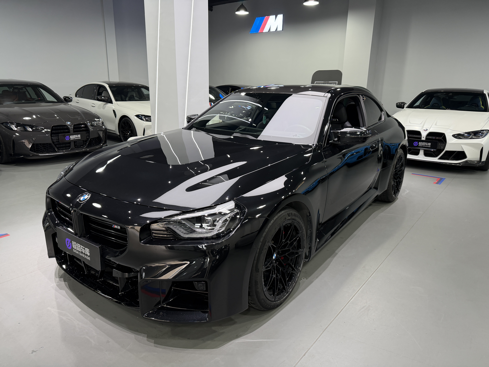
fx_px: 339
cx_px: 244
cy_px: 184
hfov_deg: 71.6
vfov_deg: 56.8
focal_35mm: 24
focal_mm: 6.76
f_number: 1.78
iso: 125
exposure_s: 1/100
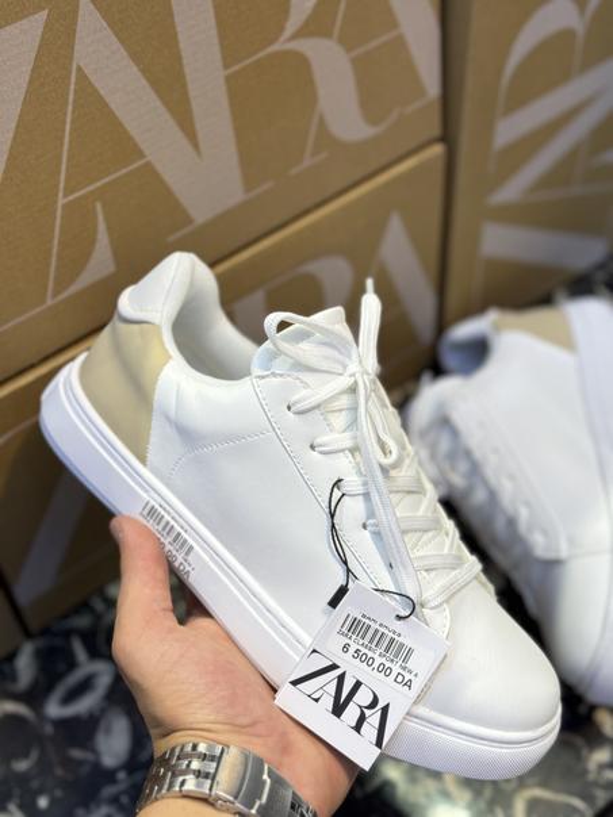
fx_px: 1133
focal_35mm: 48
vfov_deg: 39.7
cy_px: 408
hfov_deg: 30.3
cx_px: 306
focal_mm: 6.76
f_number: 1.78
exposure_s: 1/320
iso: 80
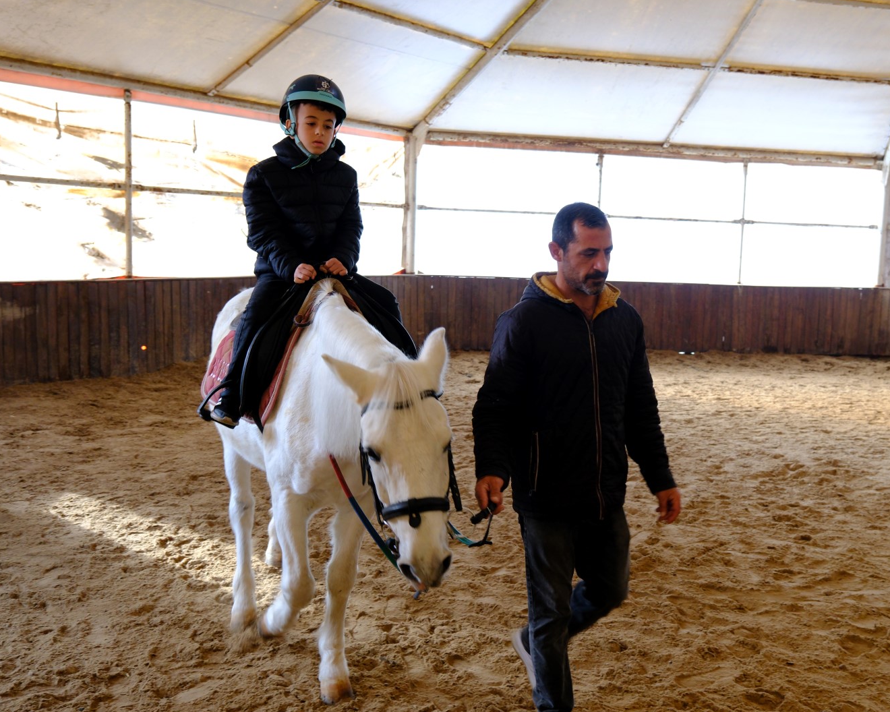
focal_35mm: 38
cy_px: 360
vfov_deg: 39.2
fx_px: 1001
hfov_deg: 47.7
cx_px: 533
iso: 800
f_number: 4
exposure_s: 1/100
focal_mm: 22.3
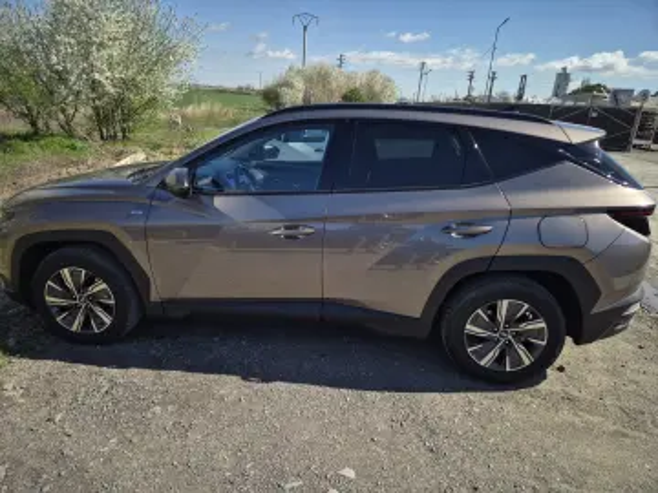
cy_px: 246
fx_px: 437
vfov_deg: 58.9
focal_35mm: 23
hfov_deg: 73.9
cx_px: 329
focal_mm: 5.4
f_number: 1.8
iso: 25
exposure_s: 1/1044
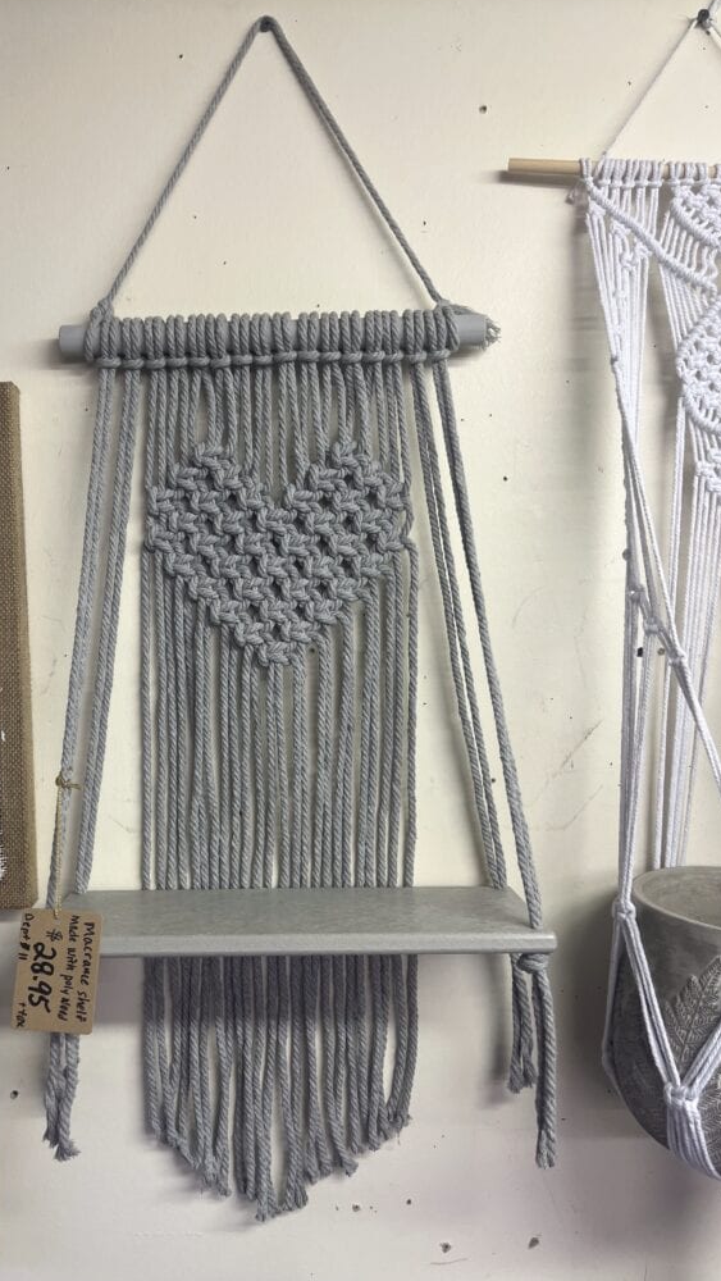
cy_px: 637
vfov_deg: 66.1
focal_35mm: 29
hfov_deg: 40.0
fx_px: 985
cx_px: 277
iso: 80
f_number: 1.6
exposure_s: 1/120
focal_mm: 5.1
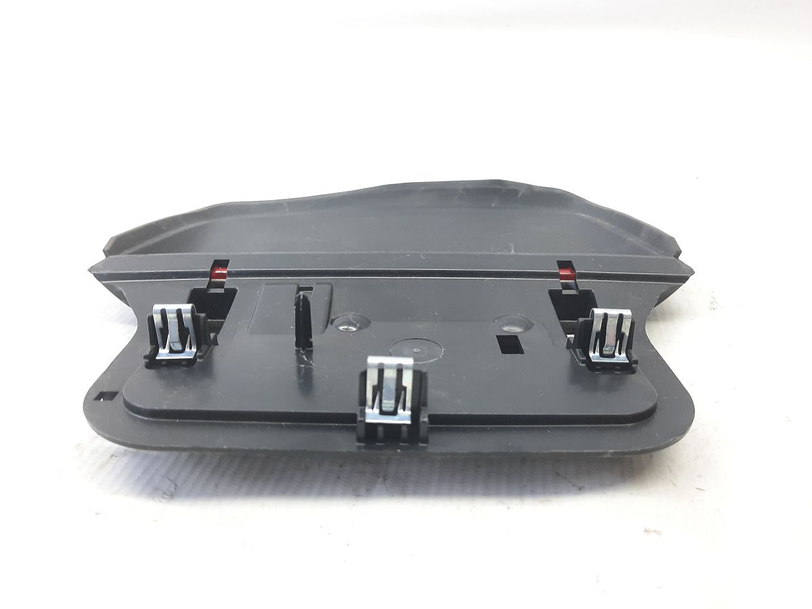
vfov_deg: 54.9
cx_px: 406
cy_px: 304
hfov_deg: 69.4
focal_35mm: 25
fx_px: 586
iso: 160
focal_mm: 4.6
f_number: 2
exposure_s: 1/50
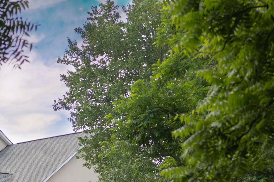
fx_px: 1255
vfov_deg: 8.3
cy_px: 177
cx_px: 14
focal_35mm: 165
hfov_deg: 12.3
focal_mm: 52
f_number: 2.8
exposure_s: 1/400
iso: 80
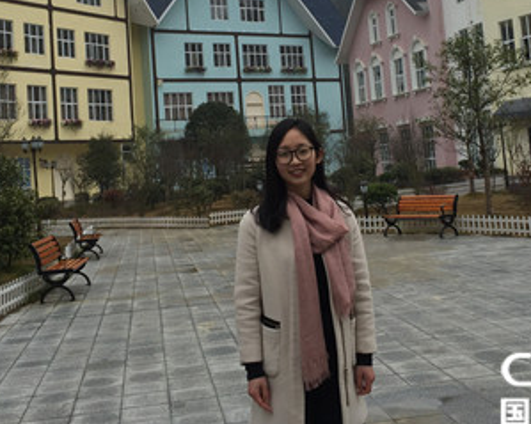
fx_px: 817
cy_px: 98
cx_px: 293
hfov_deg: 36.0
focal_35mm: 52
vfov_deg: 28.6
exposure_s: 1/1582
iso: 32
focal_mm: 4.15
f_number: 2.2
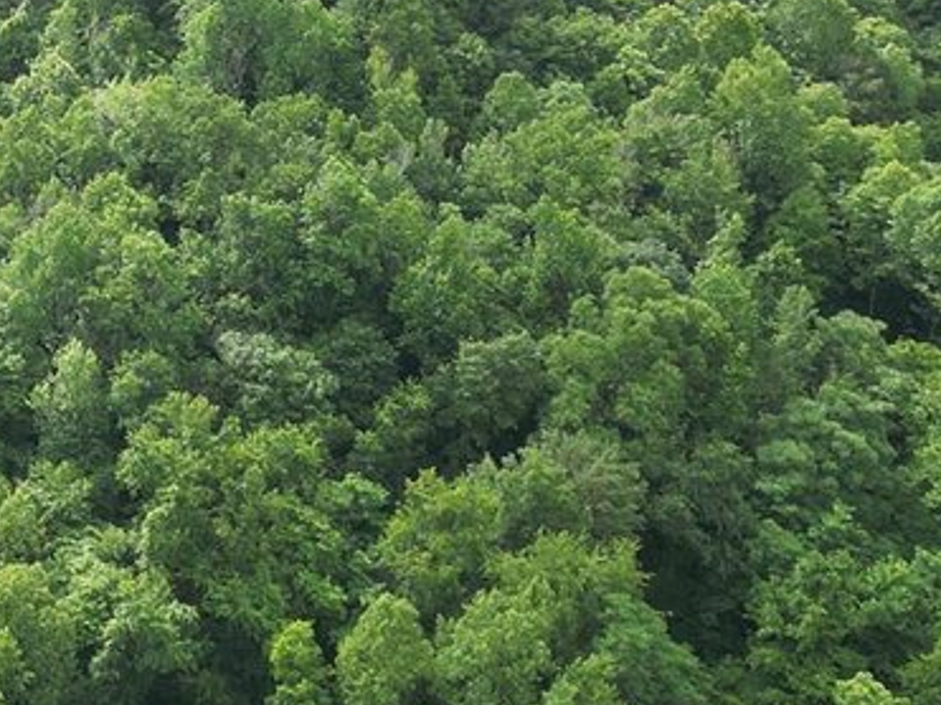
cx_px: -181
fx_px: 2663
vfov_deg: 14.9
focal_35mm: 98
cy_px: 22
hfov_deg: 19.0
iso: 100
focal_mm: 6.72
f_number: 1.7
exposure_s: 1/725
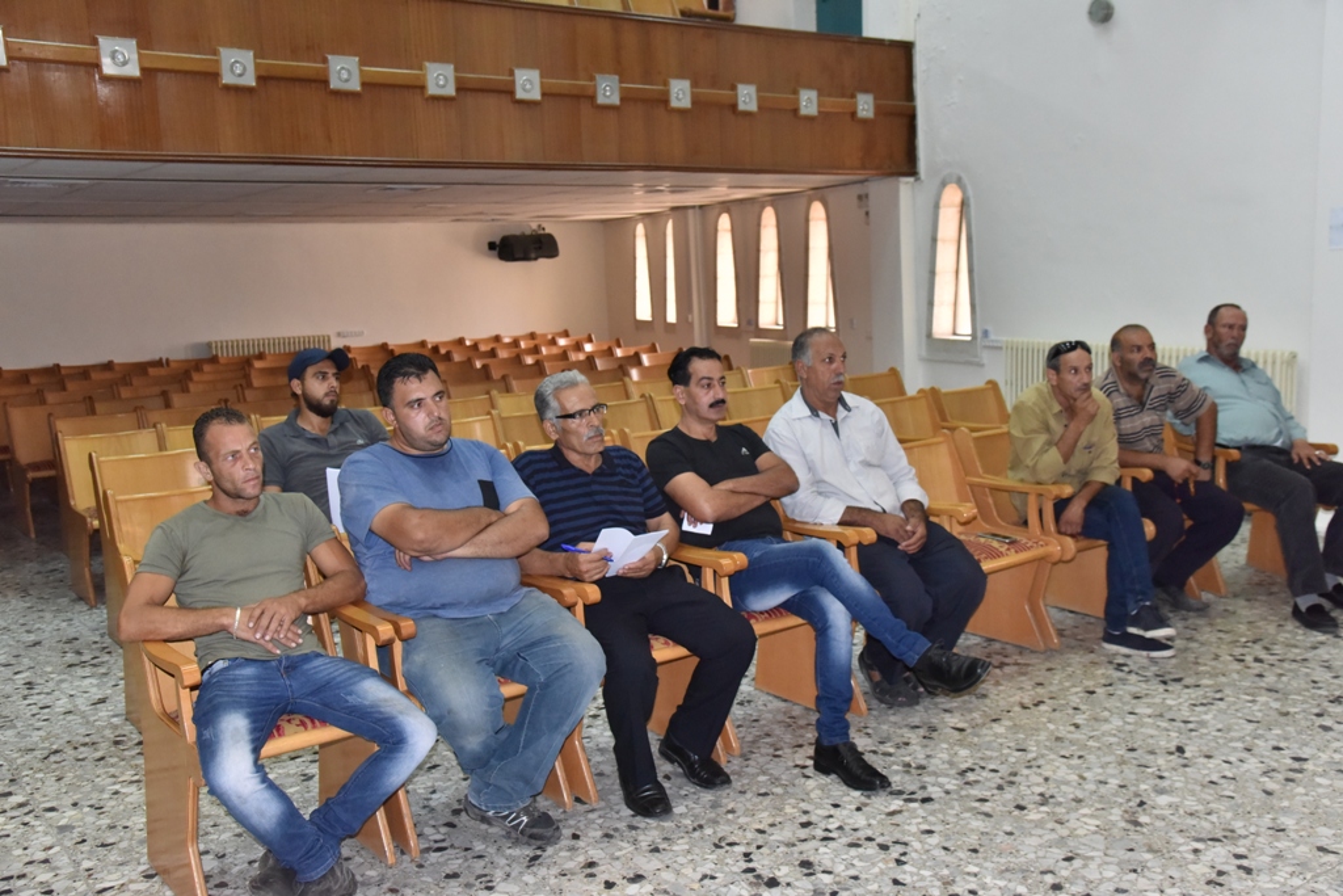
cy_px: 448
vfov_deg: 38.9
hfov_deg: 55.8
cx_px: 672
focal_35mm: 34
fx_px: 1268
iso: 2500
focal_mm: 34
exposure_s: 1/250
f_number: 6.3
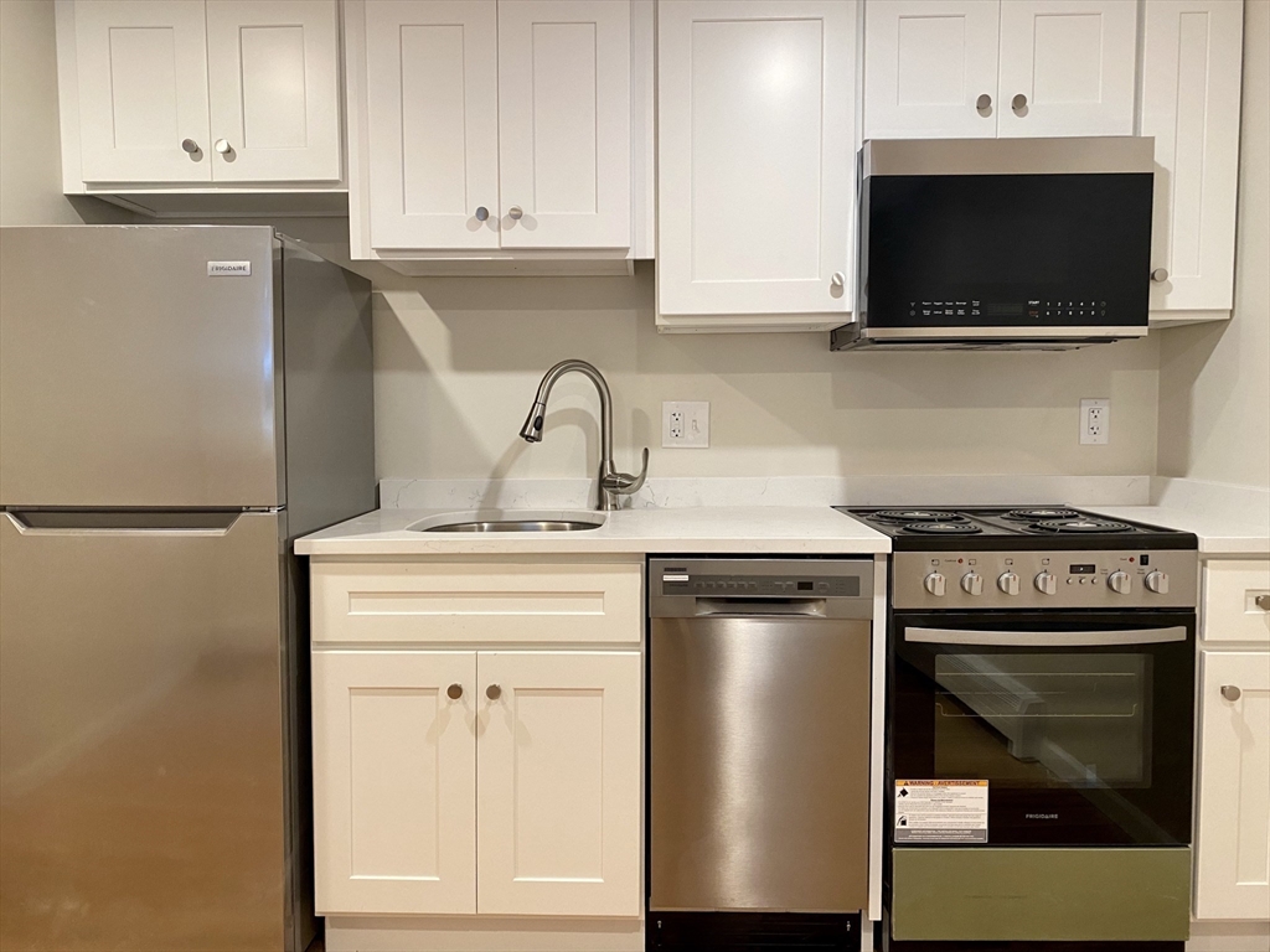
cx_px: 635
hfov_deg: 67.3
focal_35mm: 26
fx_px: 954
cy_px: 476
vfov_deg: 53.1
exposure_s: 1/60
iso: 125
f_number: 1.8
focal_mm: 4.25
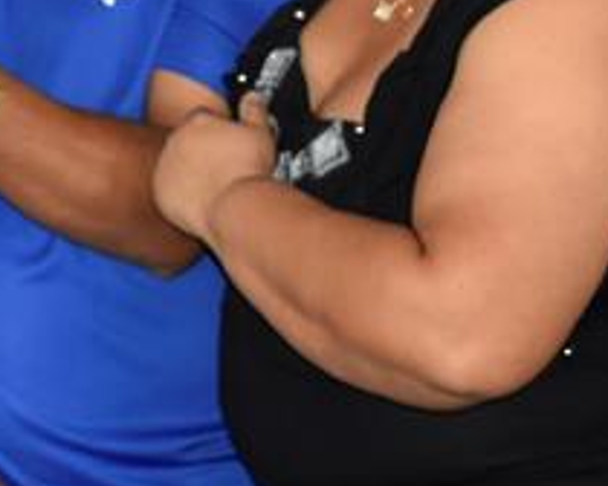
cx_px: -255
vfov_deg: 7.5
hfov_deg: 9.2
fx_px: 3707
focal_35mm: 206
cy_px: 6
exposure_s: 1/60
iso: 800
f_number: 5.3
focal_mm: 48
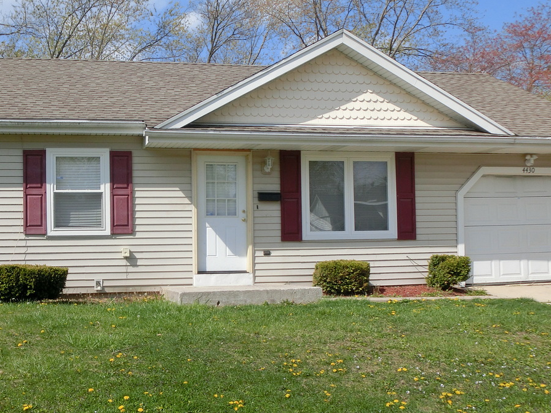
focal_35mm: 45
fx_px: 716
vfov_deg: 32.2
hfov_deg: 41.4
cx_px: 176
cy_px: 221
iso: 80
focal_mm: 4.87
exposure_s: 1/160
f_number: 8.5
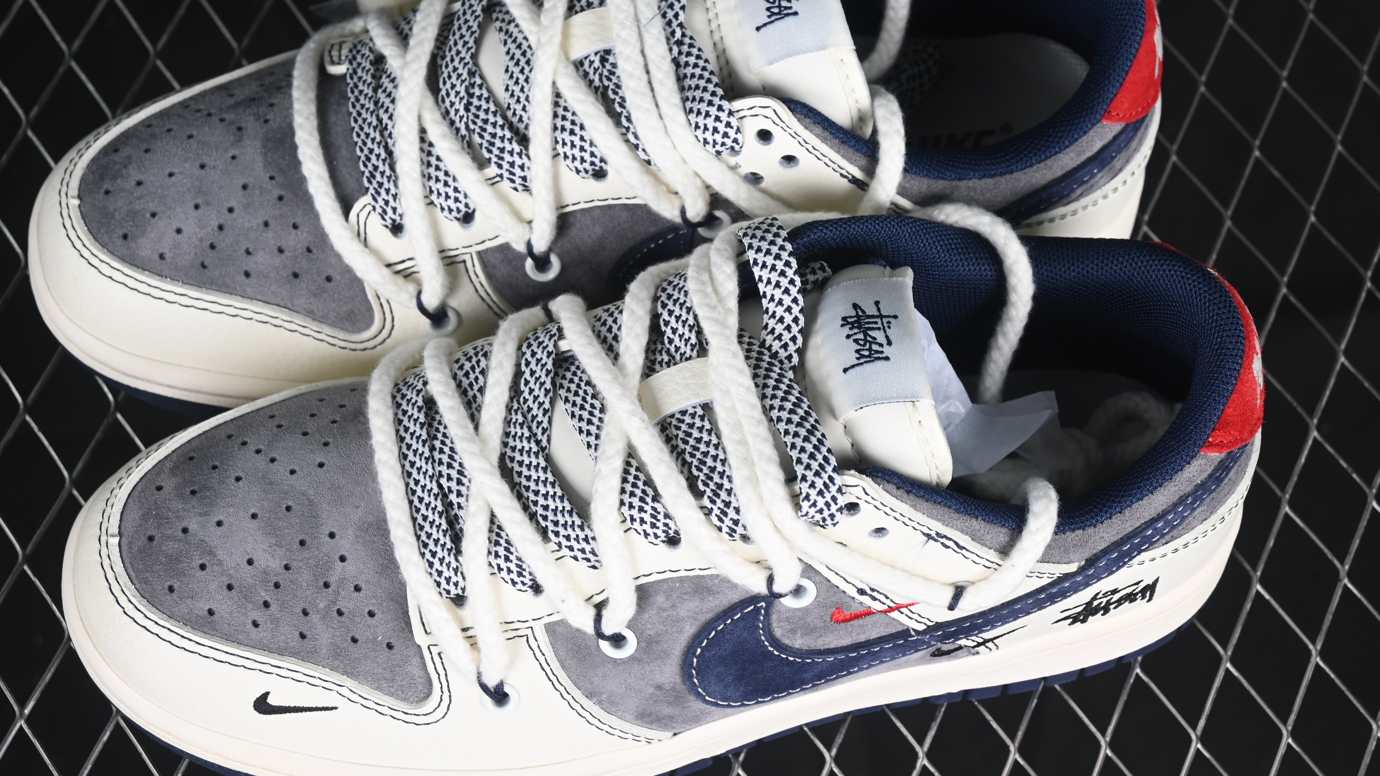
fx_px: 3293
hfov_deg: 23.7
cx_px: 649
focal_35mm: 90
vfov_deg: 13.4
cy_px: 354
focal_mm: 50
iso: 160
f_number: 7.1
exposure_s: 1/60
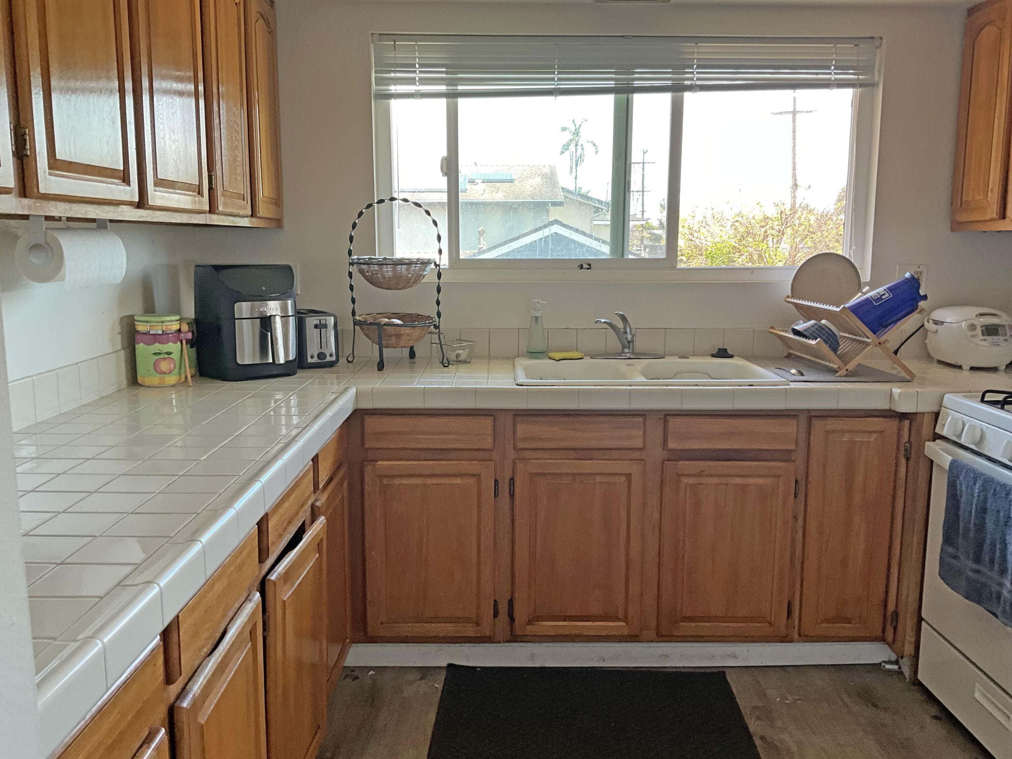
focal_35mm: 29
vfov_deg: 48.2
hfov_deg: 61.7
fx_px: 848
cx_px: 506
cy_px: 380
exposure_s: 1/118
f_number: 1.8
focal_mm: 3
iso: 64
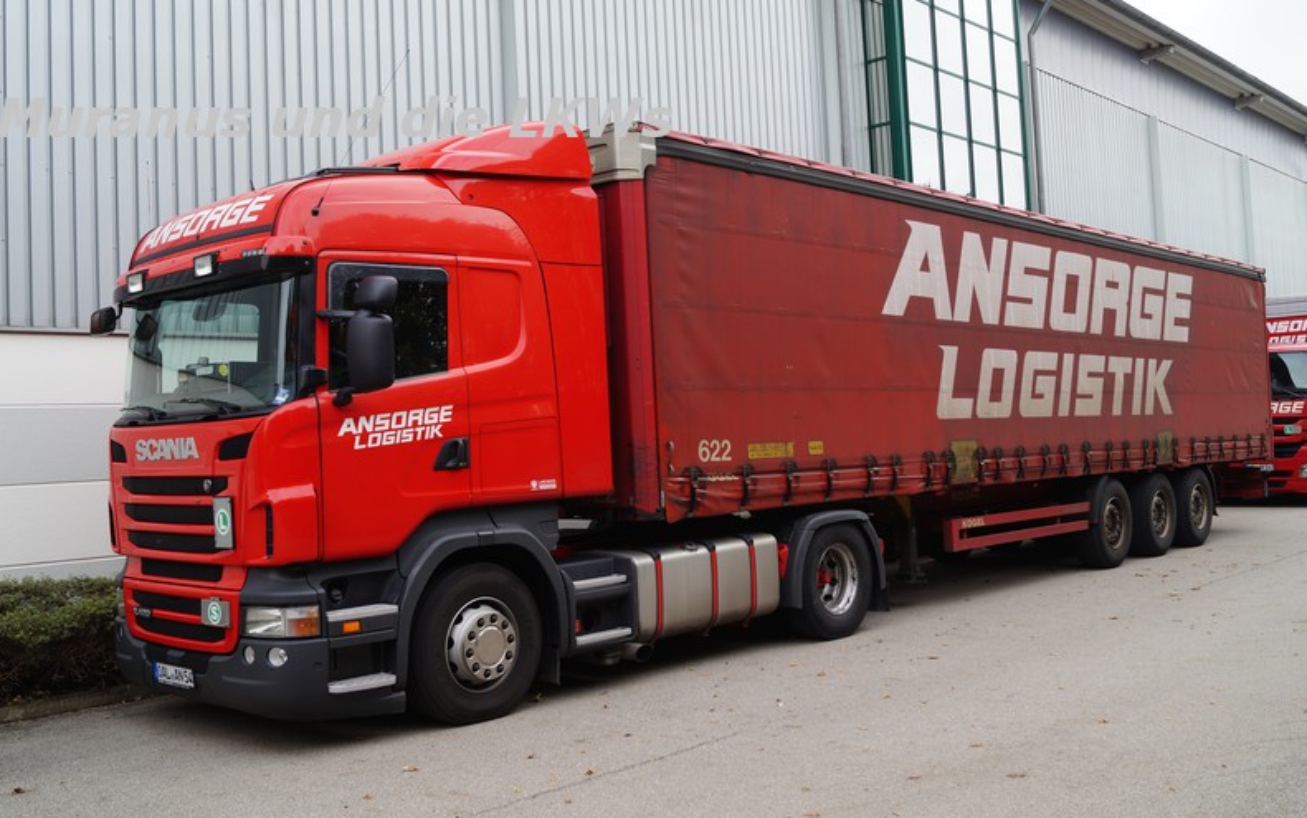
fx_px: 1212
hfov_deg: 56.7
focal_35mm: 34
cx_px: 656
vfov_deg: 37.3
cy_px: 399
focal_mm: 22
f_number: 6.3
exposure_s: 1/100
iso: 100
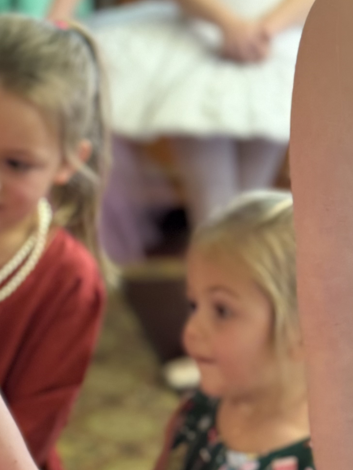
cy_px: 358
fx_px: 1359
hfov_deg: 14.6
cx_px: 17
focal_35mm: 100
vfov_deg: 19.5
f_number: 1.78
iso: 400
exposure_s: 1/30
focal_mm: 6.76
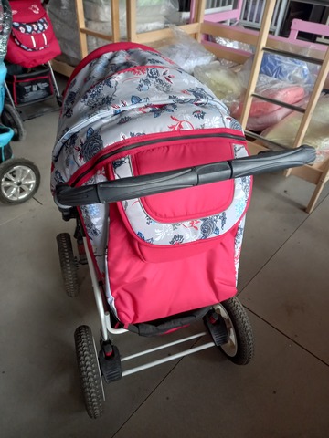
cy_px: 219
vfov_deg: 69.4
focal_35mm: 25
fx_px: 317
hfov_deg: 54.9
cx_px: 164
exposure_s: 1/40
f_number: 2
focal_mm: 4.6
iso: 160
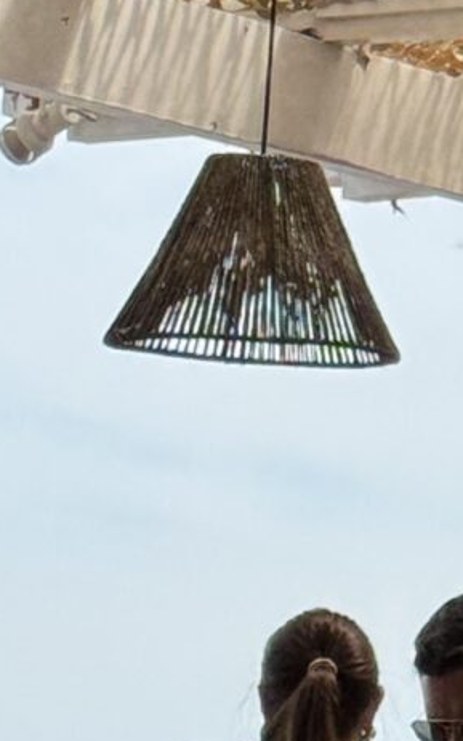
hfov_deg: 4.6
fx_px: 5690
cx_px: 1043
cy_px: 340
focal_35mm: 282
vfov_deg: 7.4
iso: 64
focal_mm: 6.76
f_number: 1.78
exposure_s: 1/3610
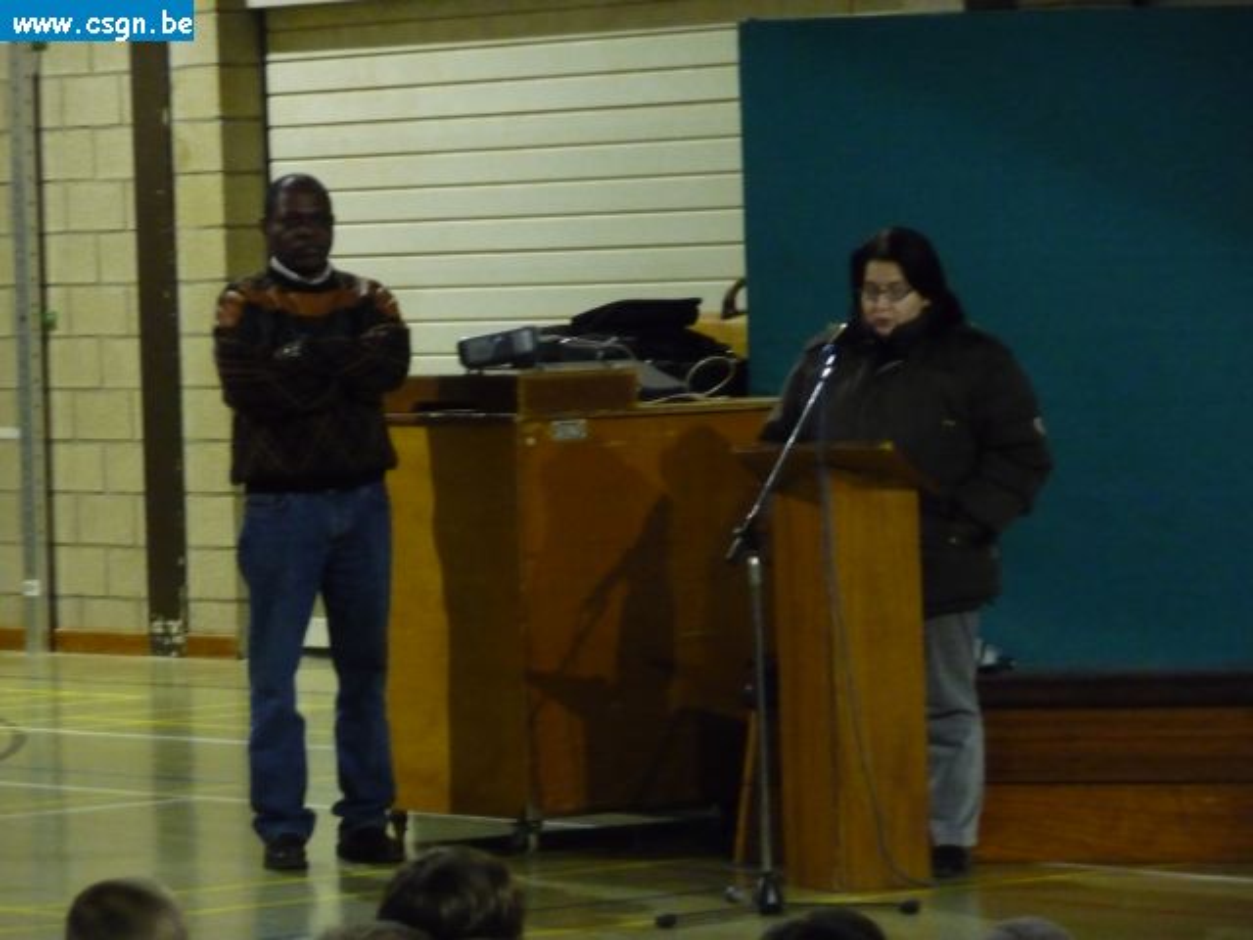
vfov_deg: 8.3
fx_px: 6443
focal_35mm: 178
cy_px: 470
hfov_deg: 11.1
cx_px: 626
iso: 800
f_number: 4.8
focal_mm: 30.5
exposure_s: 1/8
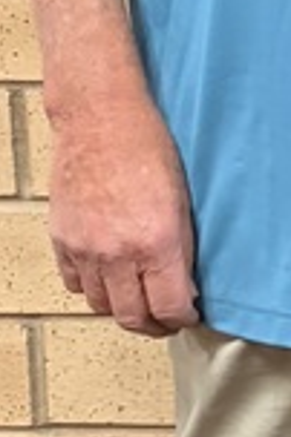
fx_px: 2212
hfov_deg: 6.8
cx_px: 893
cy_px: -60
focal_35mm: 182
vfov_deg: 11.1
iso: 320
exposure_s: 1/60
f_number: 1.6
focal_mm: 5.96
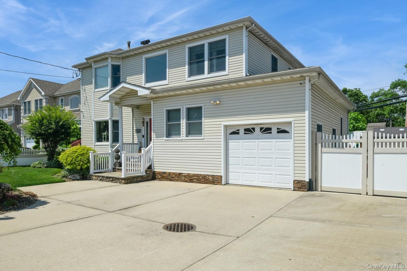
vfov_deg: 53.1
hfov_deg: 73.8
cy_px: 136
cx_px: 204
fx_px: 271
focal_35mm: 24
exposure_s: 1/1250
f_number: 11
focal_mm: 24
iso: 400
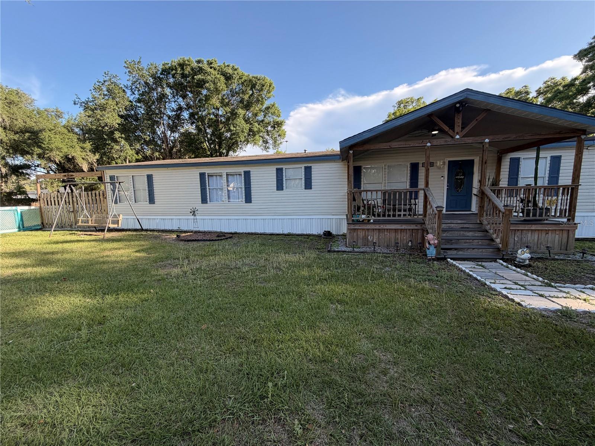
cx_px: 298
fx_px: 241
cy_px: 223
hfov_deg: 102.1
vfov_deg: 85.7
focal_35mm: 14
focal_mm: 2.22
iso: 64
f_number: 2.2
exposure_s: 1/458
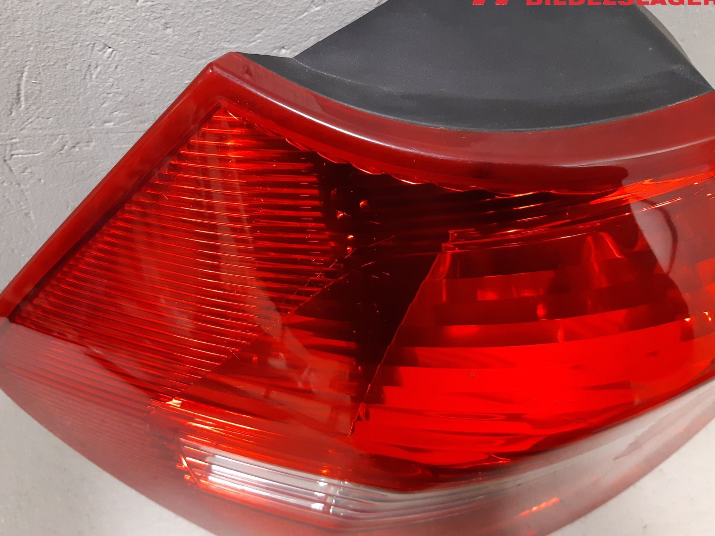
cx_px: 307
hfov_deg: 59.7
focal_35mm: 30
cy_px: 246
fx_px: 620
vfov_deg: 46.7
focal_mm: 3.93
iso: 250
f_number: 1.7
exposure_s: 1/33
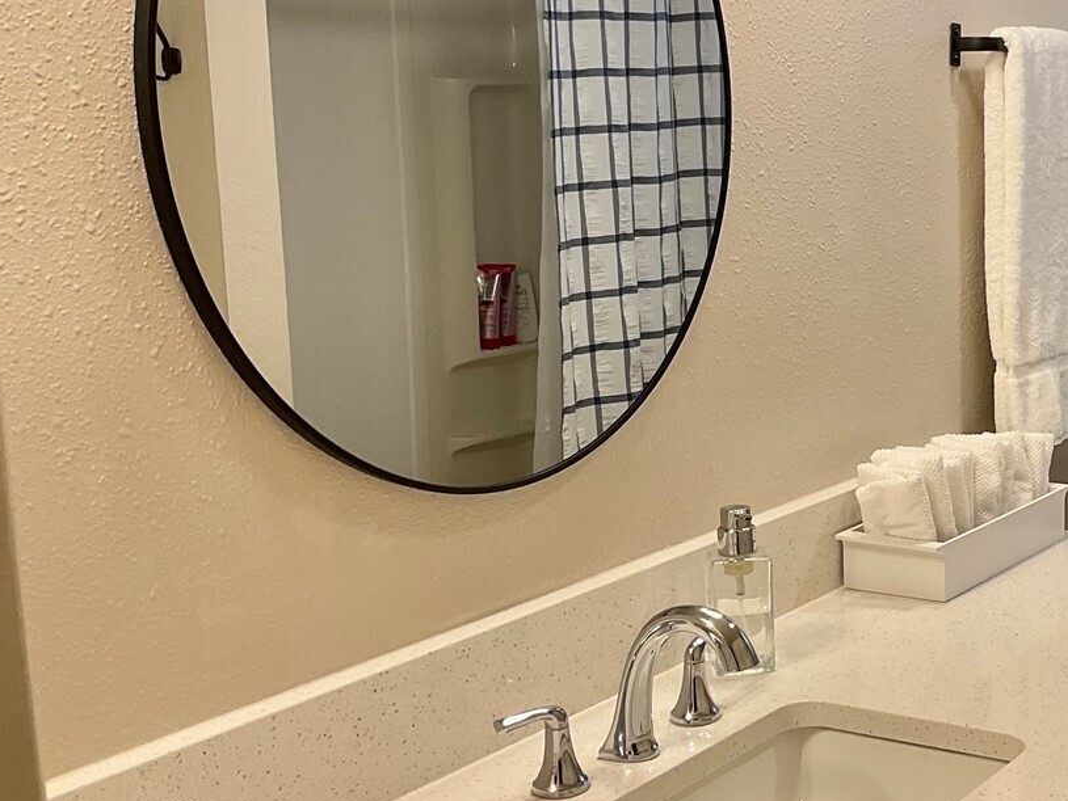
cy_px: 420
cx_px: 987
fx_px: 1759
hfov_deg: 31.9
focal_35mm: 57
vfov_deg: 25.7
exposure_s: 1/60
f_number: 1.8
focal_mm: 3
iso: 40
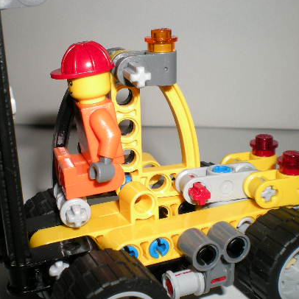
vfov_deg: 32.2
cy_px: 161
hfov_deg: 32.1
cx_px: 116
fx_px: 518
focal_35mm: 53
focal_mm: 6.3
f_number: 4.6
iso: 64
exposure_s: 1/60
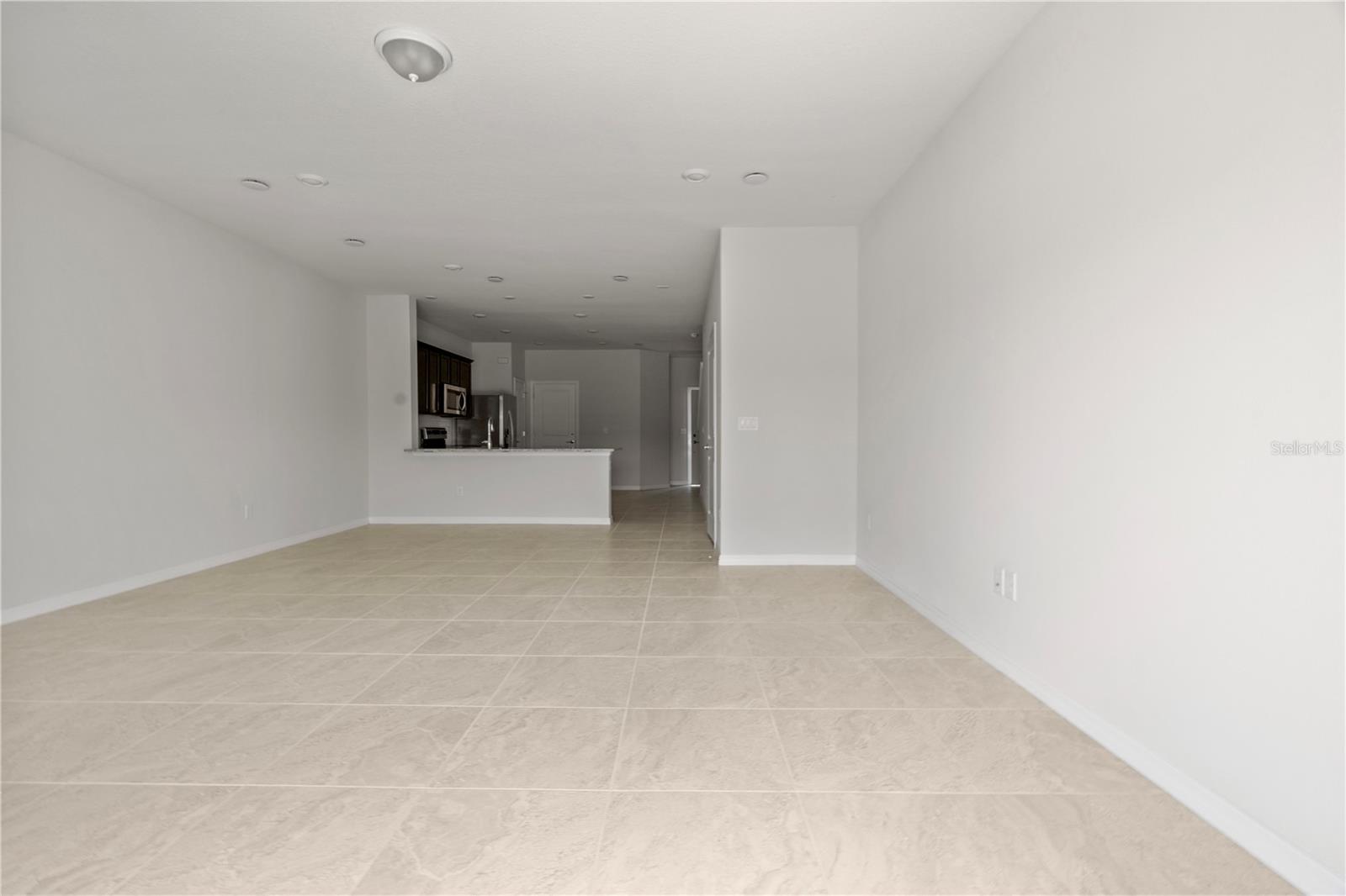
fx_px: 598
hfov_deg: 96.7
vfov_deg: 73.7
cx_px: 673
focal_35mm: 16
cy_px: 448
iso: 100
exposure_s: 1/13
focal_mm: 16
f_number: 9
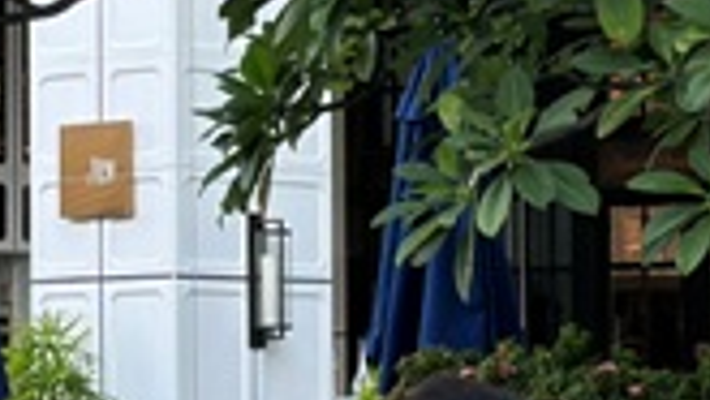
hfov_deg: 8.4
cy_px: 194
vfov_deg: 4.8
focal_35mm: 254
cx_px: -17
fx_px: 4784
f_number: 1.78
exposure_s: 1/402
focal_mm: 6.86
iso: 80
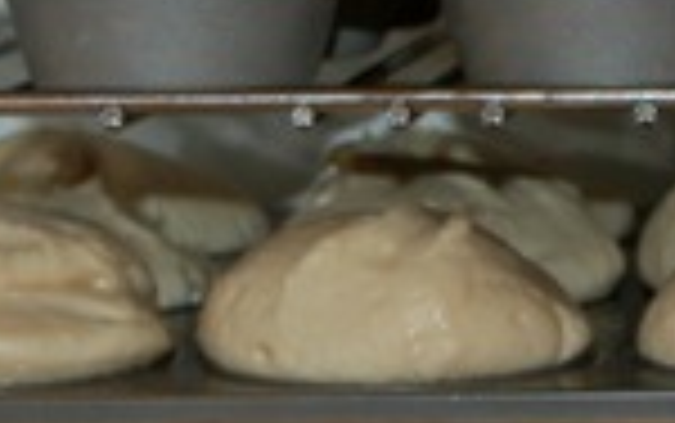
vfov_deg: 5.8
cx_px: 668
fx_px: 4142
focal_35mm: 225
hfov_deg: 9.3
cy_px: -32
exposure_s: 1/60
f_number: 5.3
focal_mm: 46
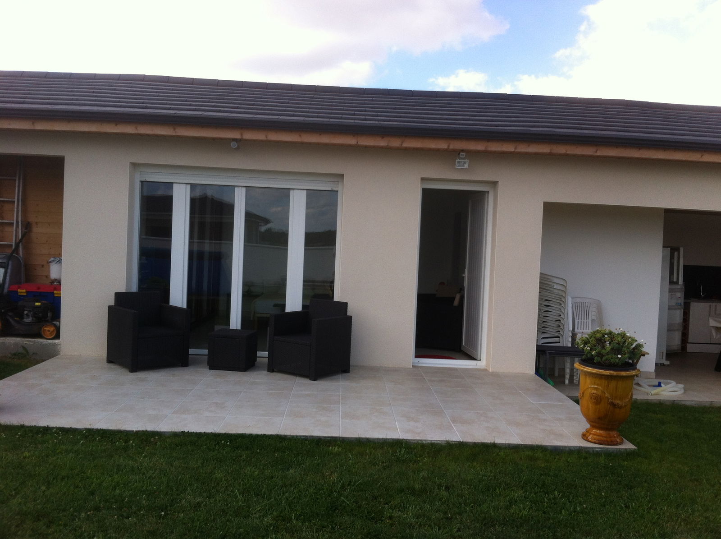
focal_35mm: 35
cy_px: 270
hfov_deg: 52.7
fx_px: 728
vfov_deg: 40.6
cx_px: 360
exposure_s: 1/559
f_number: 2.8
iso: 80
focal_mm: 3.85
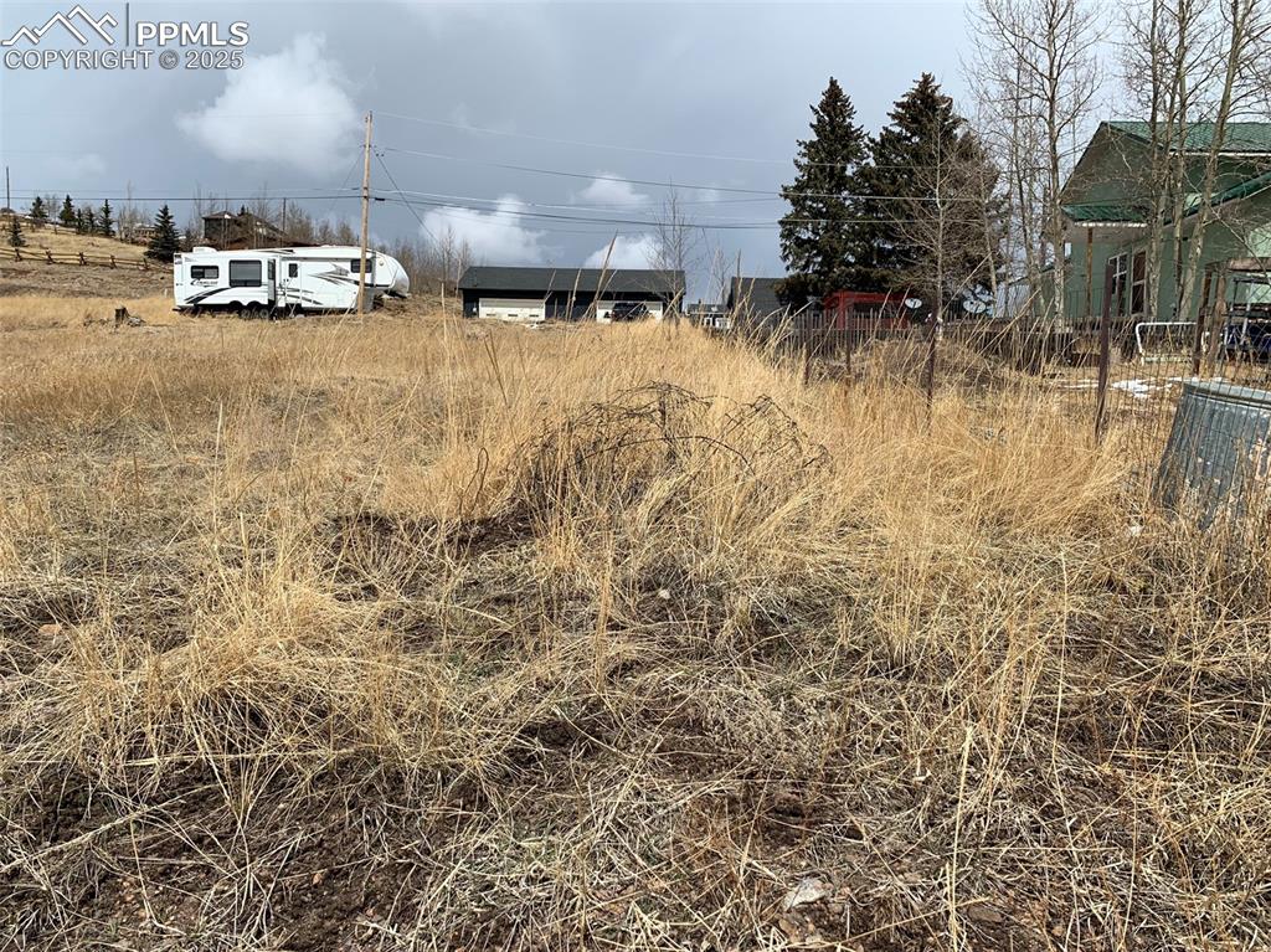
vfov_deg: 53.0
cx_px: 636
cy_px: 476
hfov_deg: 67.3
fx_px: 954
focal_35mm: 26
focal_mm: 4.25
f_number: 1.8
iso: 25
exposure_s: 1/4464
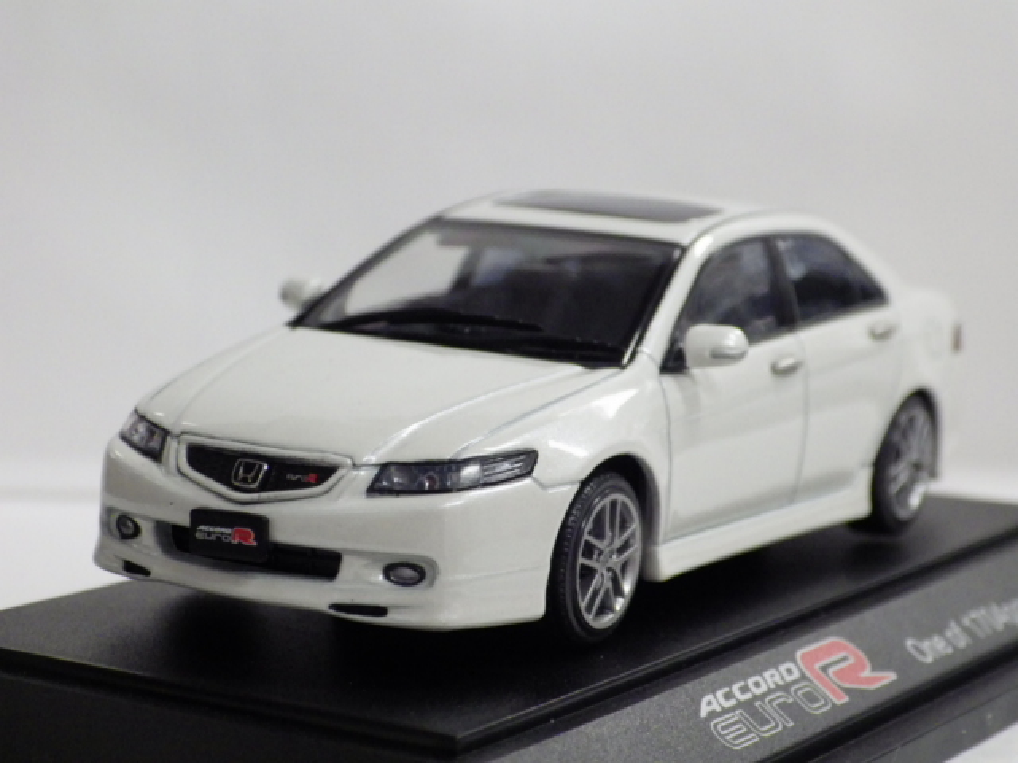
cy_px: 382
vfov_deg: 14.4
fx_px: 3029
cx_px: 509
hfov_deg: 19.1
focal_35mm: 103
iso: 800
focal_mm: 18.4
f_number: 4.6
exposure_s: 1/50
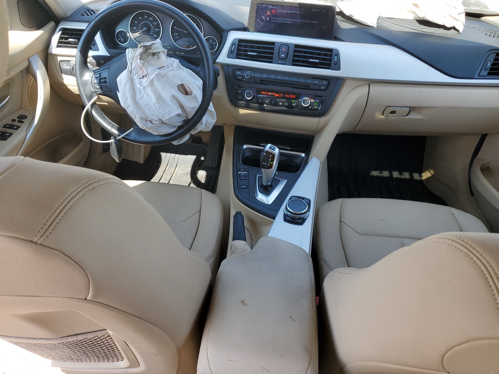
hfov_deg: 65.3
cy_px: 183
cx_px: 254
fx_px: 389
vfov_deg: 51.4
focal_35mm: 27
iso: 50
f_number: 1.5
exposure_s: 1/357
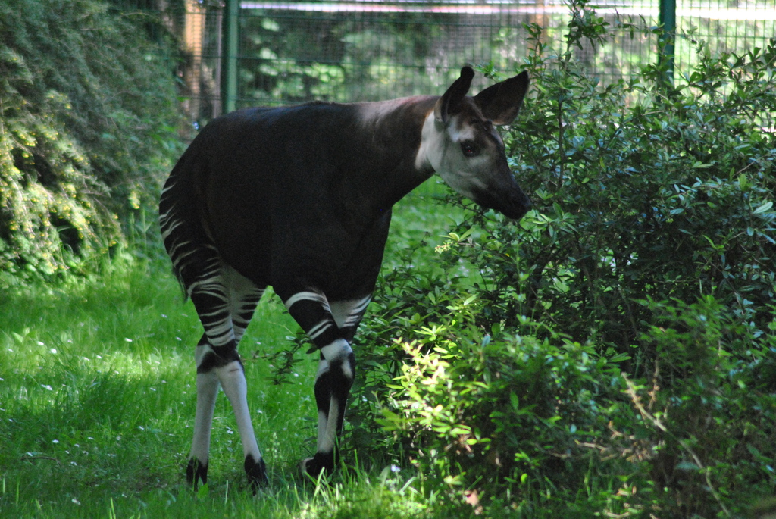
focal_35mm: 390
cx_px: 388
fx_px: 8415
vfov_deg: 3.5
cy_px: 260
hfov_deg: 5.3
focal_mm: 260
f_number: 5
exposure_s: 1/500
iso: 1400
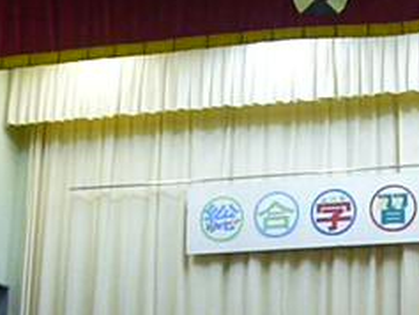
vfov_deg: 17.8
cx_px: 389
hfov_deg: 23.4
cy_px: 304
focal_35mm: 81
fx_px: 981
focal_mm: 4.9
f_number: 2.9
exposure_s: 1/60
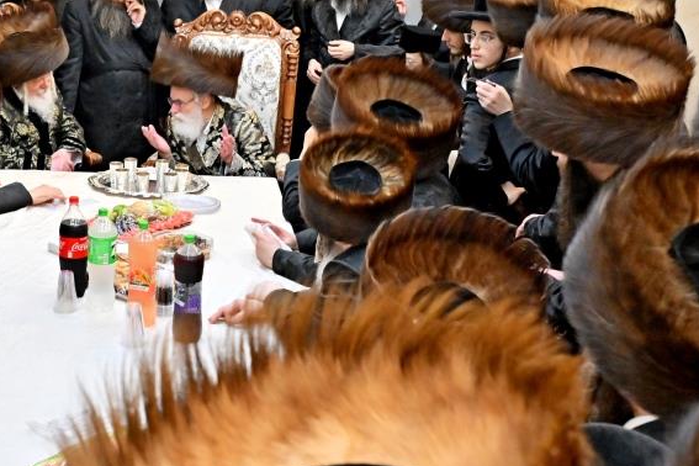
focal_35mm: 65
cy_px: 104
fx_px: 1262
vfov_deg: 20.7
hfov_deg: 30.0
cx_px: 113
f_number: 4
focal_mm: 24
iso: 1600
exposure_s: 1/500
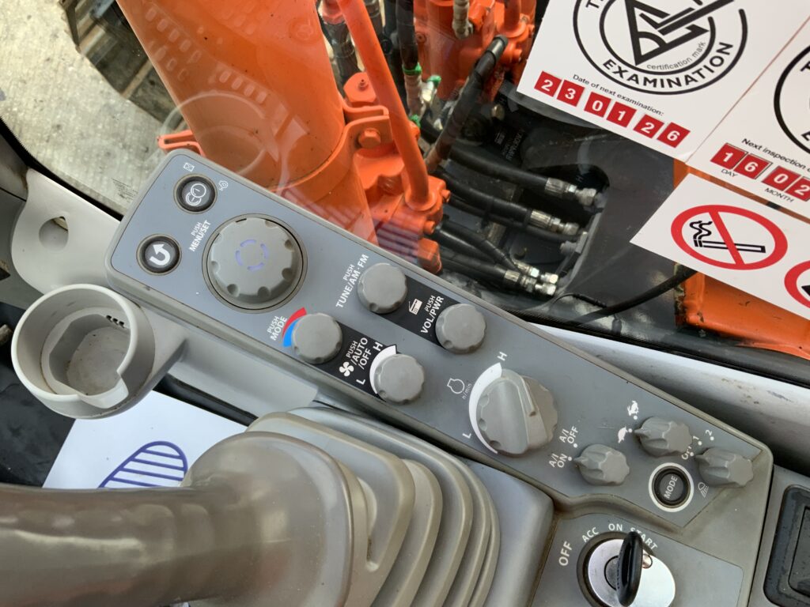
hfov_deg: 61.7
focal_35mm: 29
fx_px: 679
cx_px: 405
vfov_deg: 48.2
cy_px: 304
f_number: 1.8
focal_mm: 3
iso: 50
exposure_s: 1/122
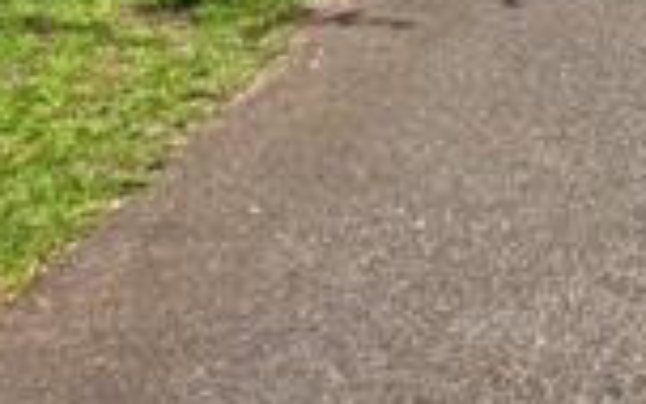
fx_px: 2887
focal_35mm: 164
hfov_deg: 12.2
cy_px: -506
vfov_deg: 7.5
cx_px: 935
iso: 80
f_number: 1.7
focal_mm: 6.3
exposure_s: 1/5017
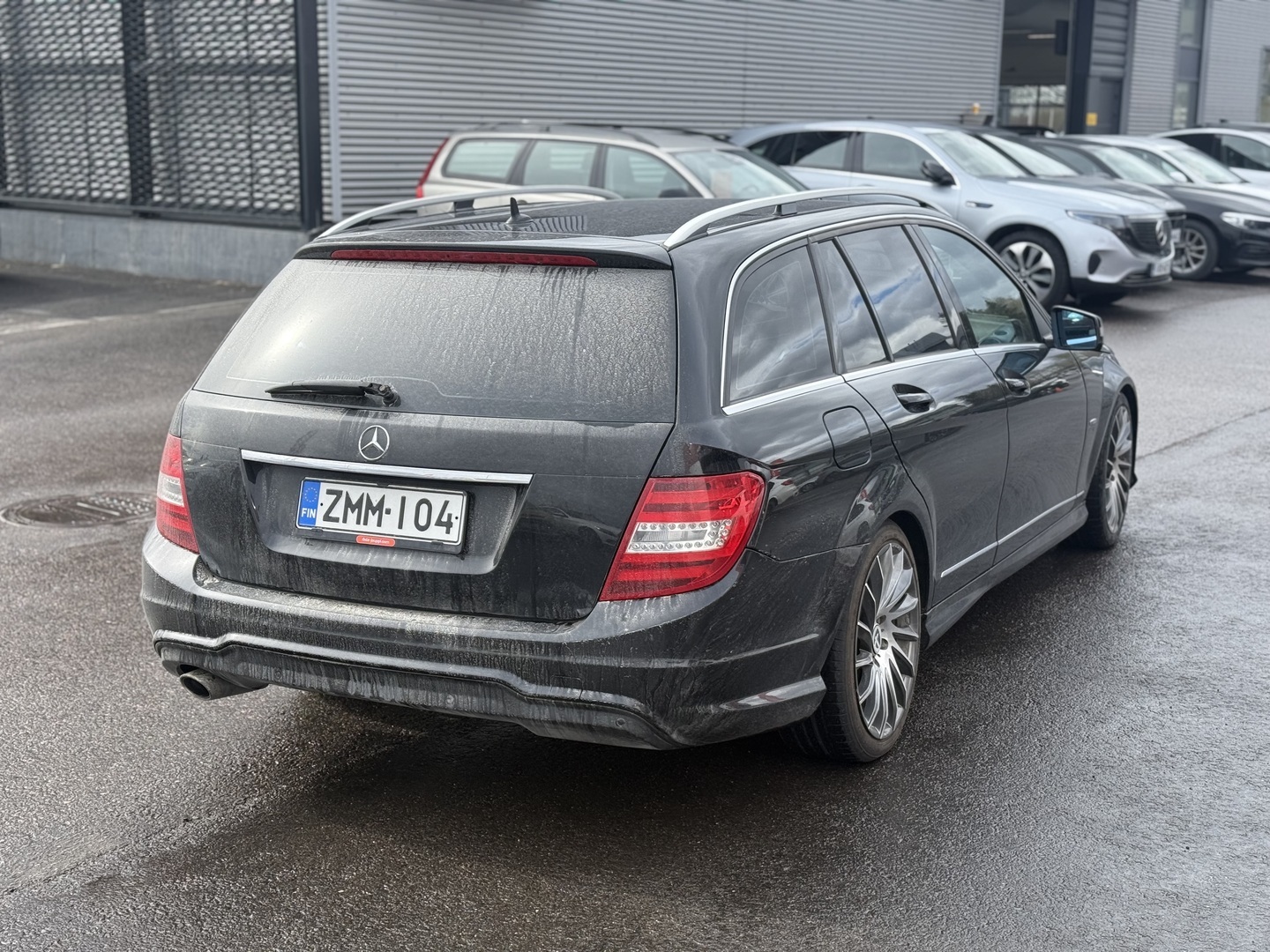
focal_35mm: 48
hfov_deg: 39.7
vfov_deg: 30.3
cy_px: 476
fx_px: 1761
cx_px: 635
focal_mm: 6.76
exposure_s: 1/1242
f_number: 1.78
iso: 64
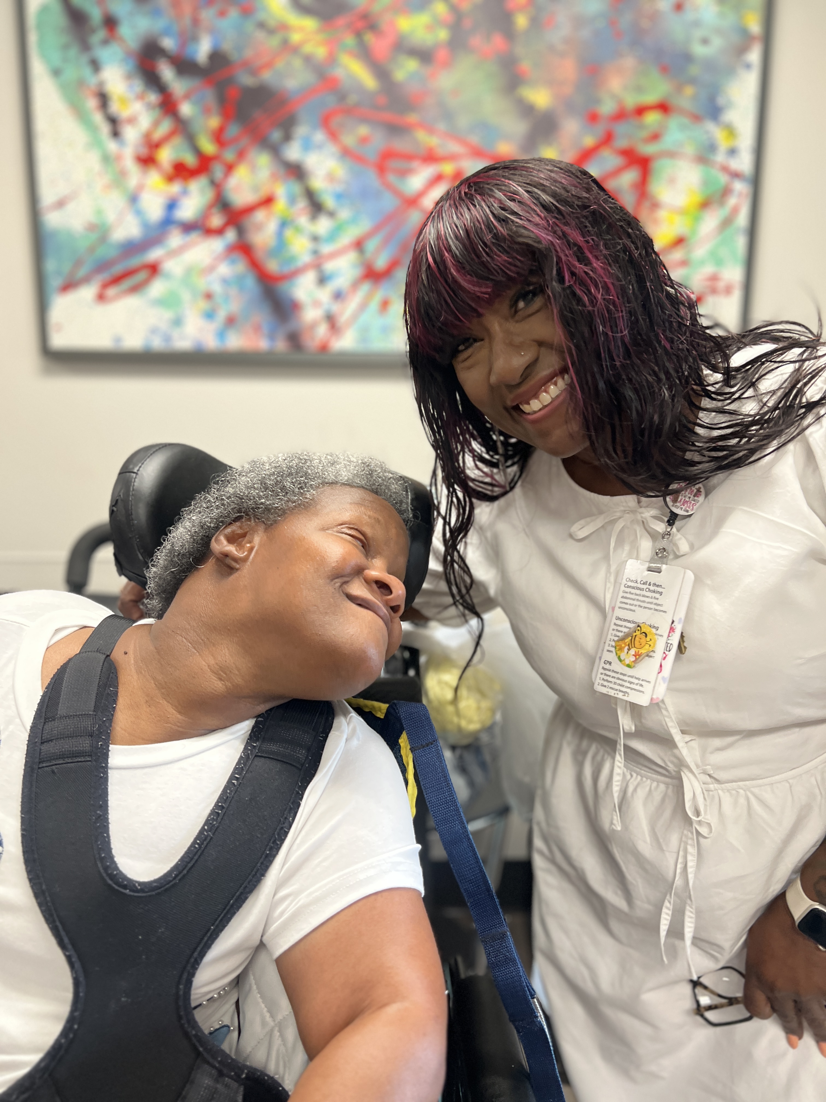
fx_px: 827
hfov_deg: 53.1
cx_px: 413
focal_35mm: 26
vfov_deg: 67.3
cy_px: 551
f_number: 1.5
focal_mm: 5.7
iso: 160
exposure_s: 1/60
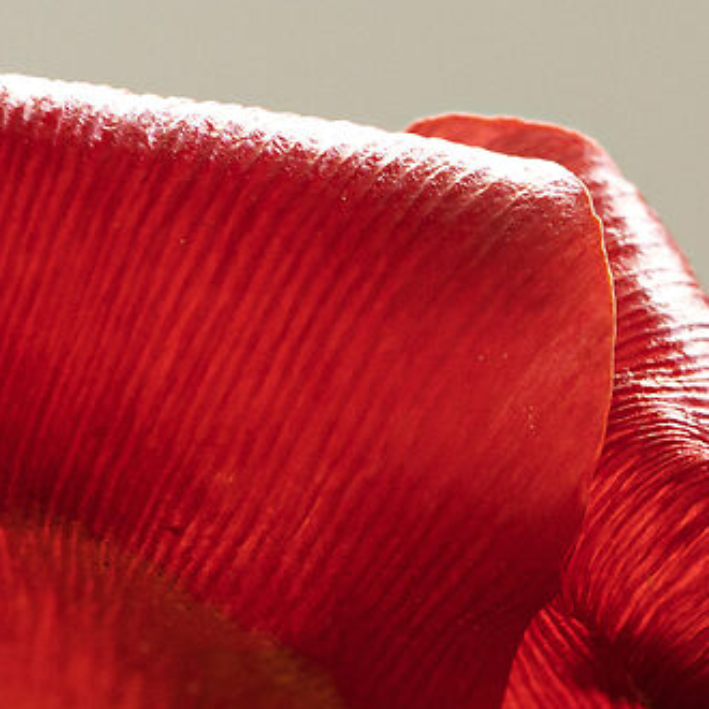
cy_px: 1608
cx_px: 163
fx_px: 12884
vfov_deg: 3.1
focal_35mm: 556
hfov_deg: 3.2
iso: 400
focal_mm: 90
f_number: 8
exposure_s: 1/13
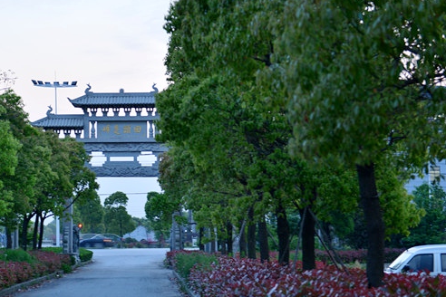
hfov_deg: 22.2
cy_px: 135
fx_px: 1127
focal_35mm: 91
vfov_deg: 15.0
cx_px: 125
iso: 200
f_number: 2.8
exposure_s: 1/13
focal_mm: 56
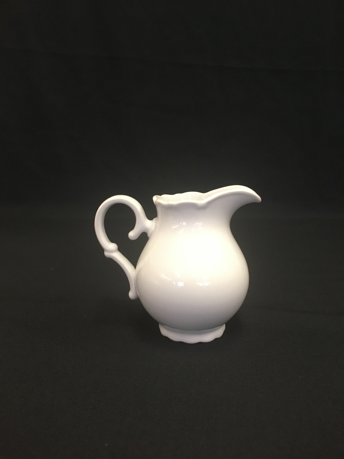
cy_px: 230
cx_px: 172
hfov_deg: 48.2
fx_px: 384
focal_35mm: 29
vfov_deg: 61.7
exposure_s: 1/30
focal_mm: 4.15
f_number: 2.2
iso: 200
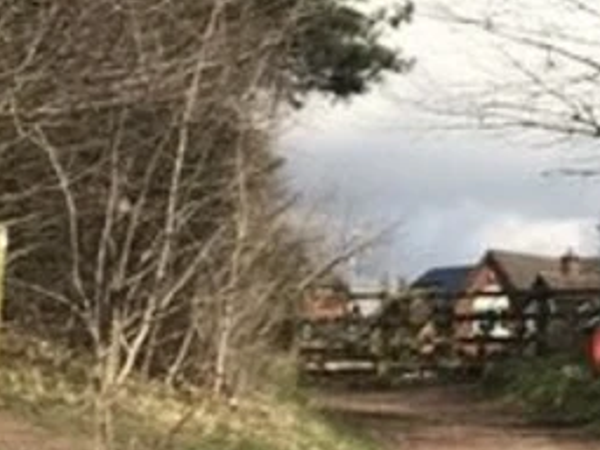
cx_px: 918
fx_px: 2737
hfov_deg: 11.9
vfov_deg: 9.3
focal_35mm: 158
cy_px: -40
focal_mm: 3.99
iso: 20
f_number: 1.8
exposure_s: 1/2336
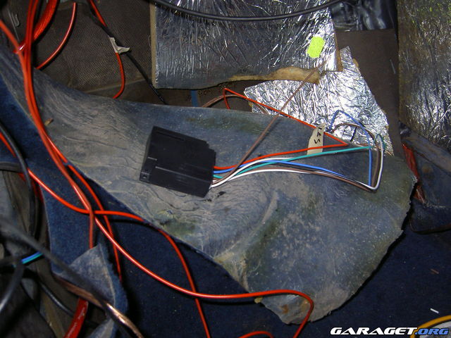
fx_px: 495
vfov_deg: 37.7
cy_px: 169
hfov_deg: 49.0
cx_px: 226
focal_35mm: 38
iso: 100
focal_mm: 6.3
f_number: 3
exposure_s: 1/60
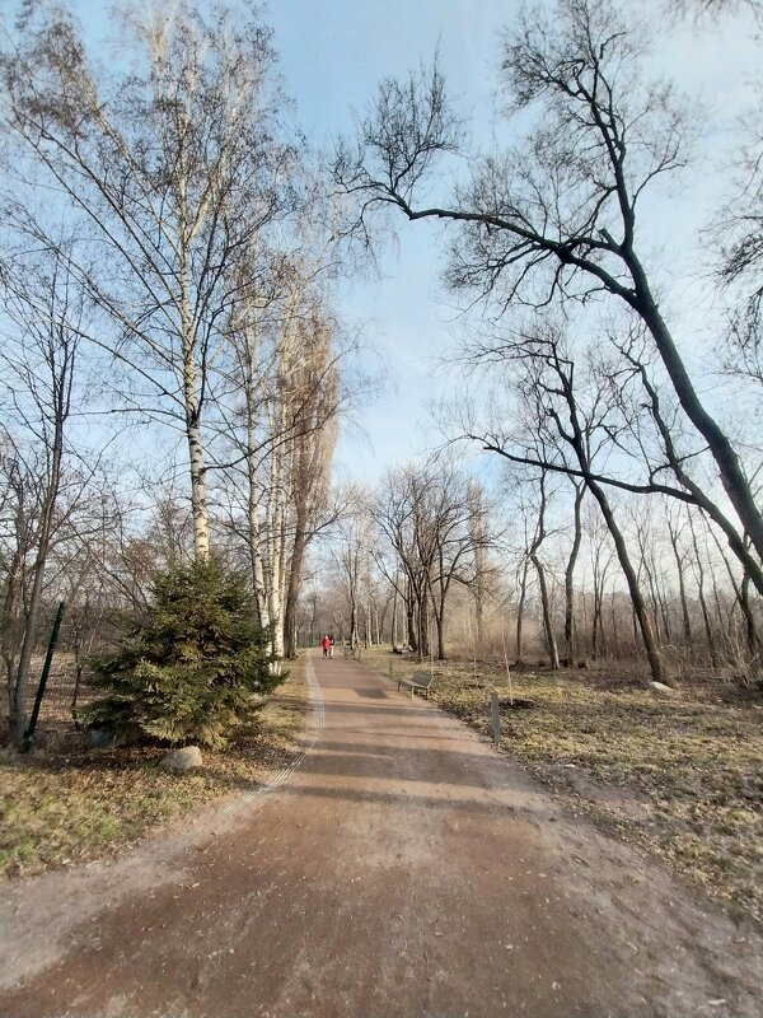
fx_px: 382
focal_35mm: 13
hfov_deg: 89.9
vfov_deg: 106.2
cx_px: 382
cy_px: 509
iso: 64
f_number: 2.2
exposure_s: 1/714
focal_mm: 1.3
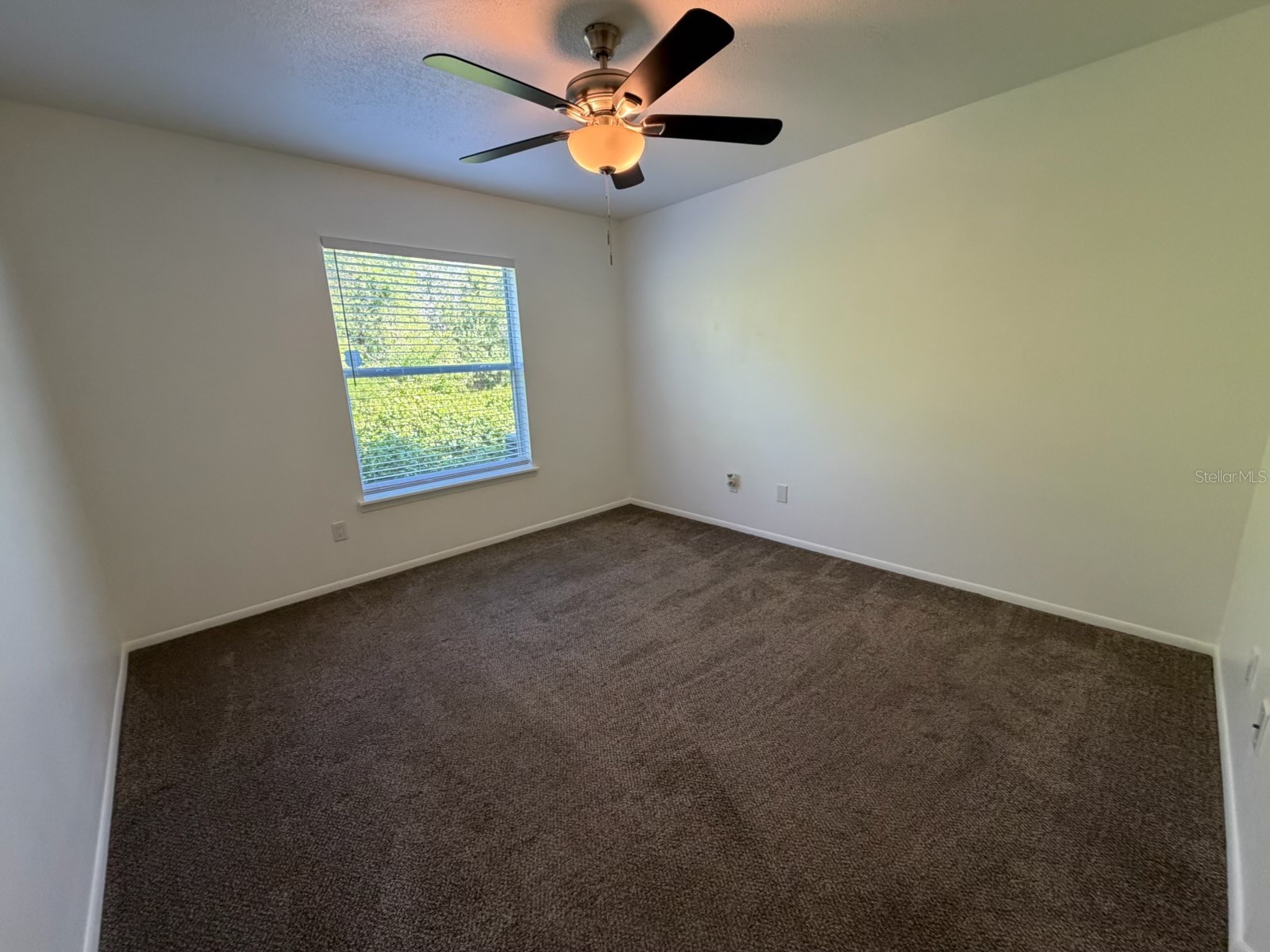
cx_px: 635
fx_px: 514
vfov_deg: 85.7
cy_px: 476
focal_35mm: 14
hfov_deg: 102.1
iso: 250
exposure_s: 1/120
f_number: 2.2
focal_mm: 2.22
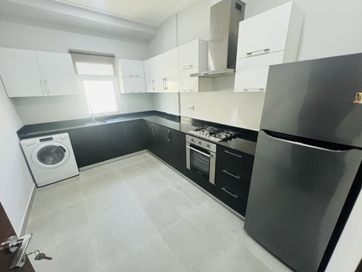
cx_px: 181
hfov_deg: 106.2
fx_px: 136
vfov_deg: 89.9
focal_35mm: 13
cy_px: 136
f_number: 1.8
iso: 250
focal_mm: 1.57
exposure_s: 1/50
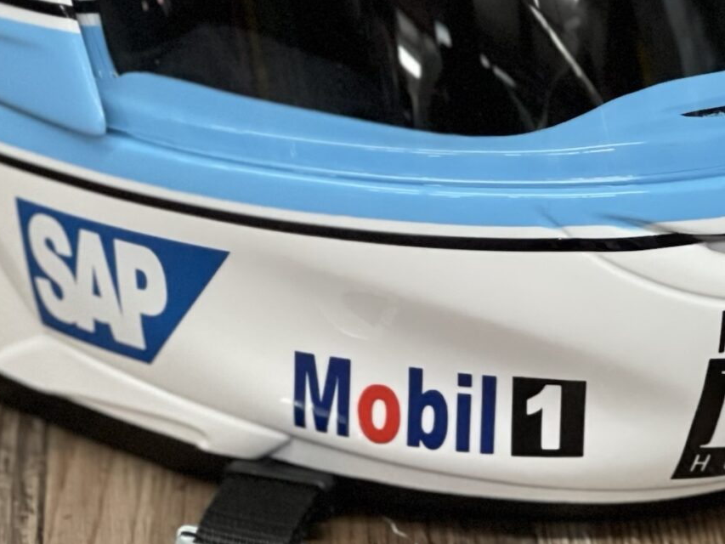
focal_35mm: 192
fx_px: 4022
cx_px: 290
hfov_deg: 10.3
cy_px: 24
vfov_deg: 7.7
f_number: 2.2
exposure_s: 1/40
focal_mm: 7.5
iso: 250
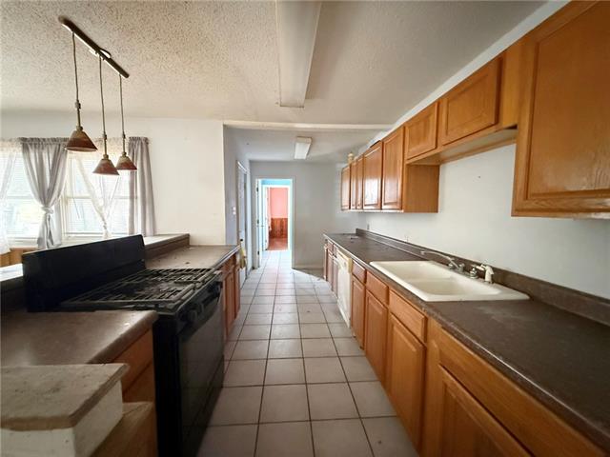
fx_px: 247
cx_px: 305
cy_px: 228
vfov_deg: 85.7
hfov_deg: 102.1
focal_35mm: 14
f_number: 2.2
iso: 1600
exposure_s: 1/48
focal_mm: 2.22
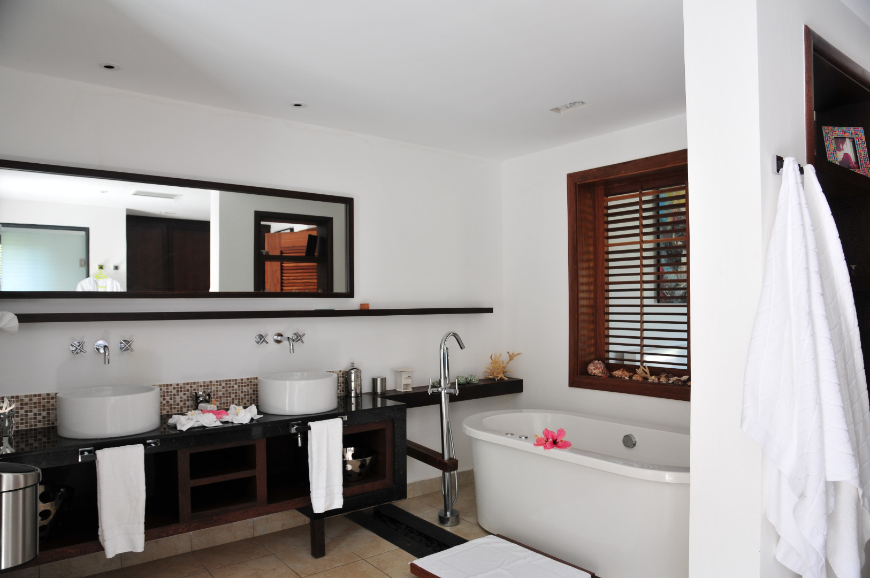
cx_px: 435
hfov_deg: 73.8
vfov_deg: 53.0
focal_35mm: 24
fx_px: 579
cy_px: 289
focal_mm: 16
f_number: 5.6
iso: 200
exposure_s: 1/20
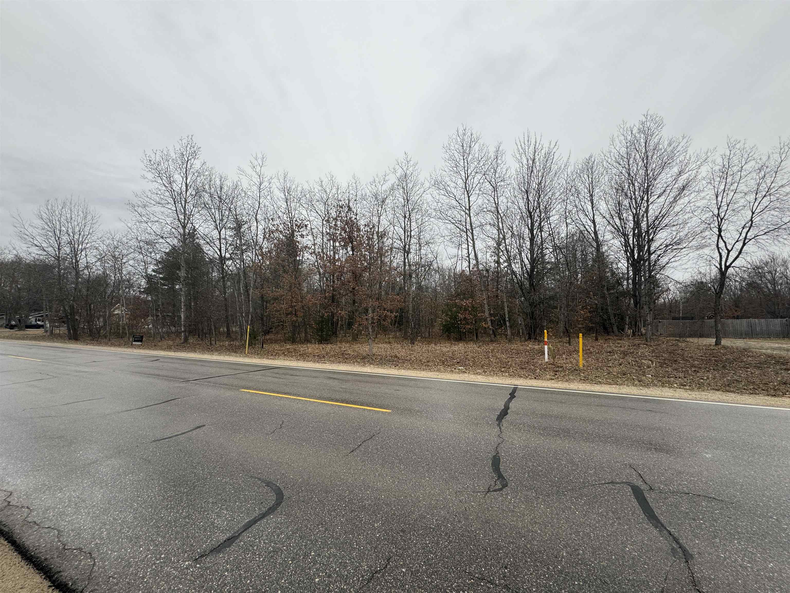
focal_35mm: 14
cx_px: 395
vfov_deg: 85.7
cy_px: 296
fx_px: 320
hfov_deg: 102.1
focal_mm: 2.22
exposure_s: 1/338
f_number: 2.2
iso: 40
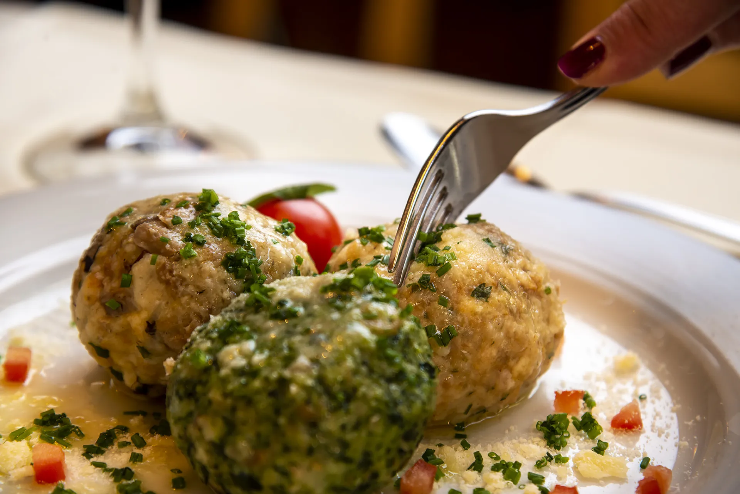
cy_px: 247
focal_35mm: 112
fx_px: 2303
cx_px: 370
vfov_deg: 12.2
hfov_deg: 18.3
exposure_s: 1/60
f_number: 6.3
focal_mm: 112
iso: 320
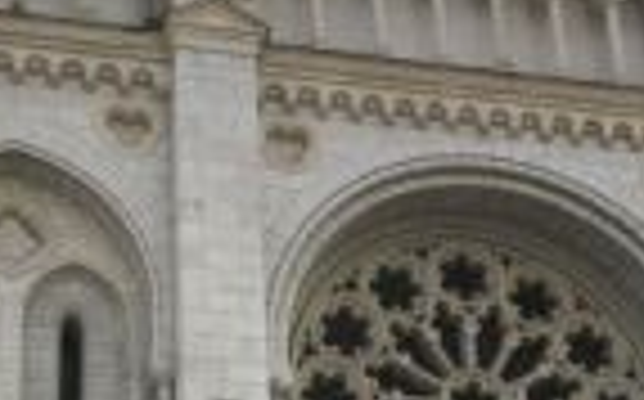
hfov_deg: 20.0
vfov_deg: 12.3
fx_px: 1823
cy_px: 458
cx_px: 354
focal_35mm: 104
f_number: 1.8
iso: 20
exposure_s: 1/2660
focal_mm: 3.99
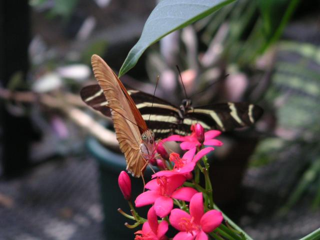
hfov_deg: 17.7
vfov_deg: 13.3
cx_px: 160
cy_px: 120
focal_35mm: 111
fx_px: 1026
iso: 125
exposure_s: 1/111
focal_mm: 17.1
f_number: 3.6
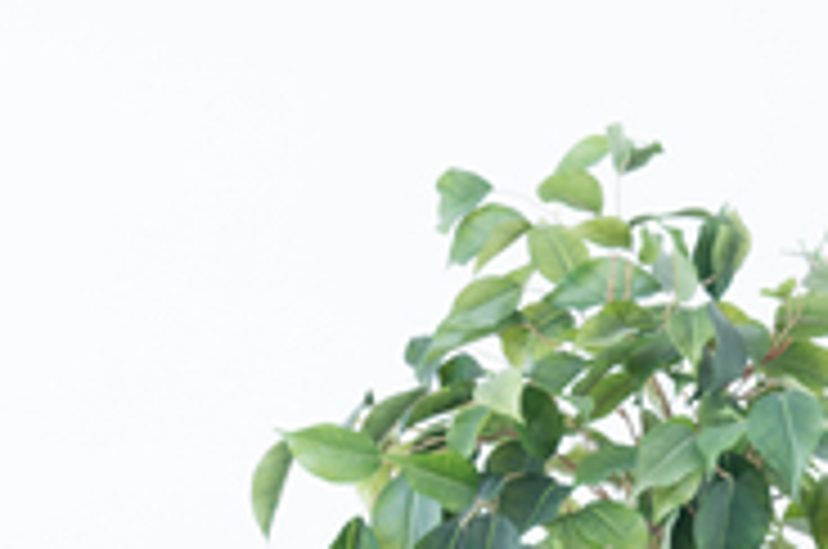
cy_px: 513
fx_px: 6796
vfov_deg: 4.6
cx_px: 976
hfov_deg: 6.9
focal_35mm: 296
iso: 100
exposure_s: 1/125
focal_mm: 85
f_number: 10
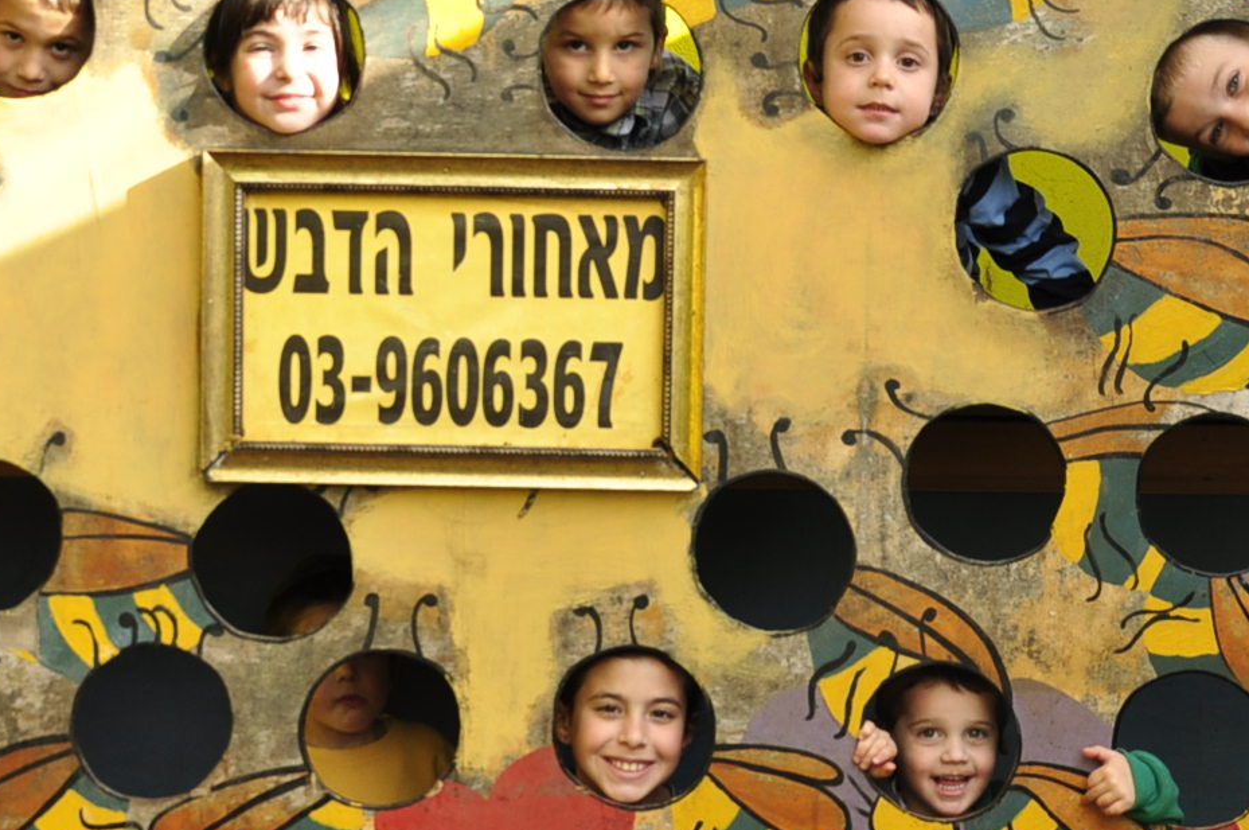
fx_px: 3119
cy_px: 474
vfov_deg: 15.1
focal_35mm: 90
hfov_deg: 22.6
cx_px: 583
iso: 200
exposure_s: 1/100
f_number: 5
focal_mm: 26
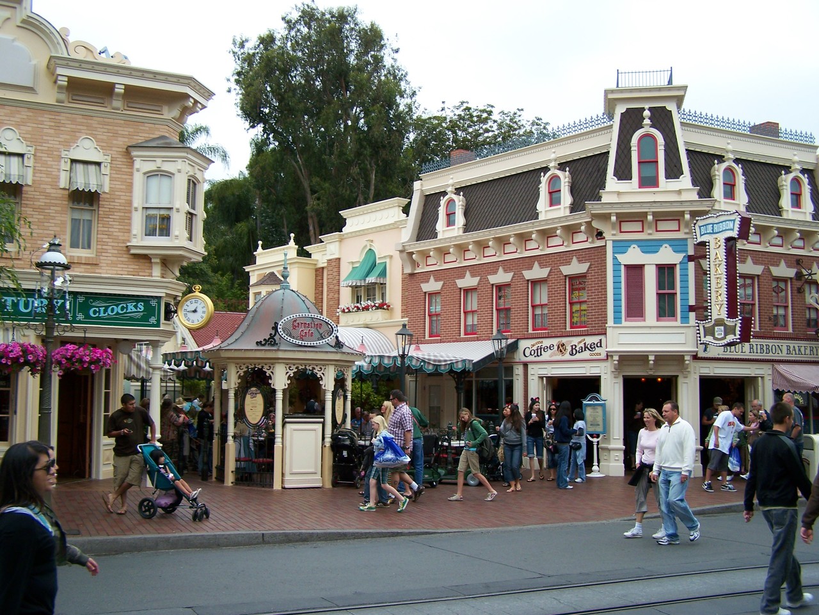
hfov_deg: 49.0
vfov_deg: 37.7
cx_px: 410
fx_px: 899
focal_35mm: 38
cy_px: 308
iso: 80
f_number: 2.8
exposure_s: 1/250
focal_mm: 6.3
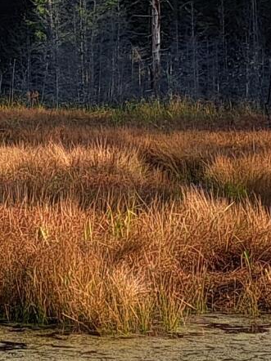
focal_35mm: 163
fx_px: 1703
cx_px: -187
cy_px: -25
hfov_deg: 8.8
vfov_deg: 12.0
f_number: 1.8
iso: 50
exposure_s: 1/1045
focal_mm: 5.23
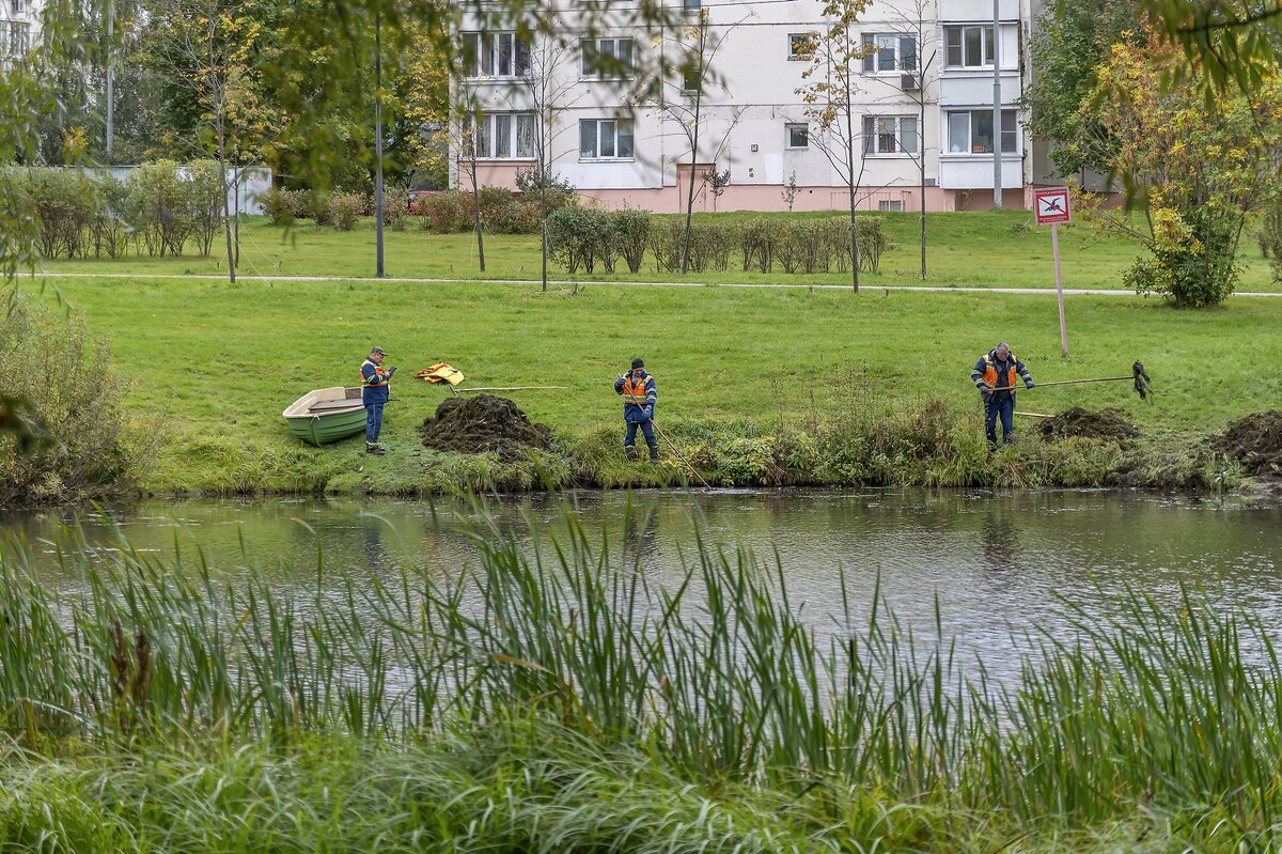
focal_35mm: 122
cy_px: 427
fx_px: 4343
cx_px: 641
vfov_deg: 11.2
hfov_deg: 16.8
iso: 200
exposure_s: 1/250
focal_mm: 122
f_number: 5.6
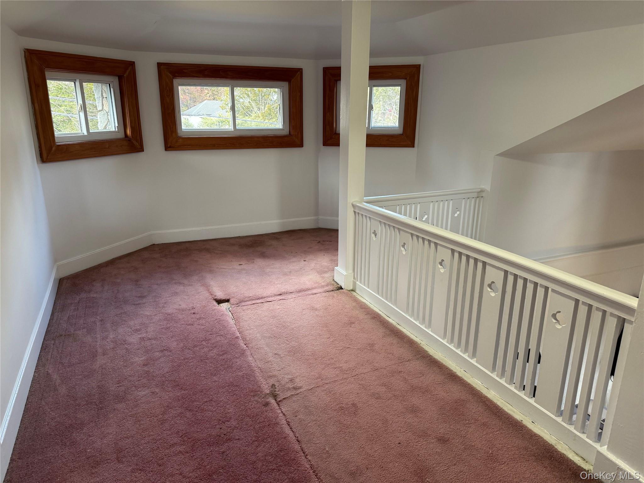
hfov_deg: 71.6
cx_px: 322
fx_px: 446
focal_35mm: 24
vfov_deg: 56.8
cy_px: 242
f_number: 1.78
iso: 160
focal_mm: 6.76
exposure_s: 1/60
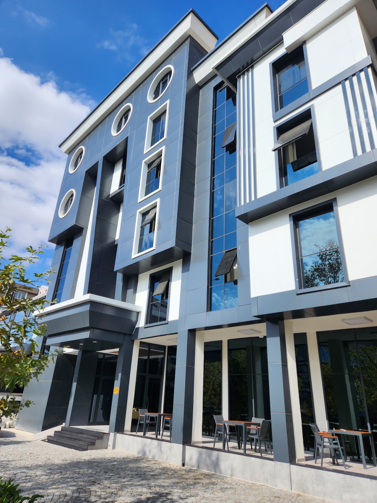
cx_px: 188
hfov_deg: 58.9
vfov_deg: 73.9
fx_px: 334
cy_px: 252
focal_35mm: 23
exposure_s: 1/3333
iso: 20
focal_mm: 5.4
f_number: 1.8
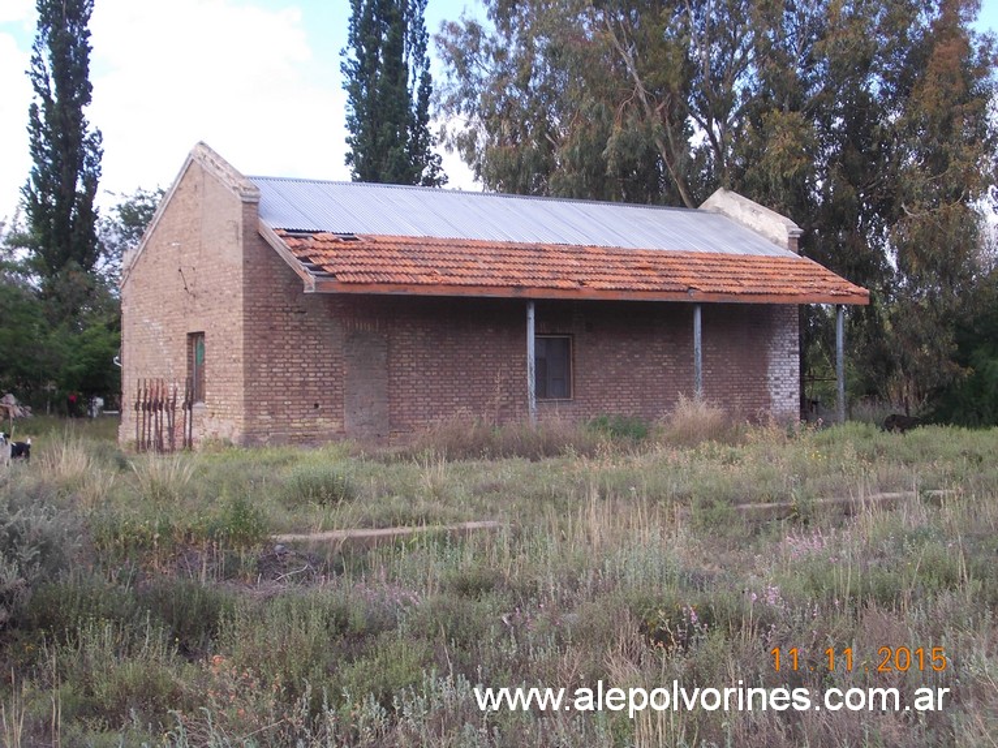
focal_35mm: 51
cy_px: 374
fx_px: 1470
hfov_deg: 37.5
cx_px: 499
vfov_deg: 28.5
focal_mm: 7.2
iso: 80
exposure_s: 1/200
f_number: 3.6
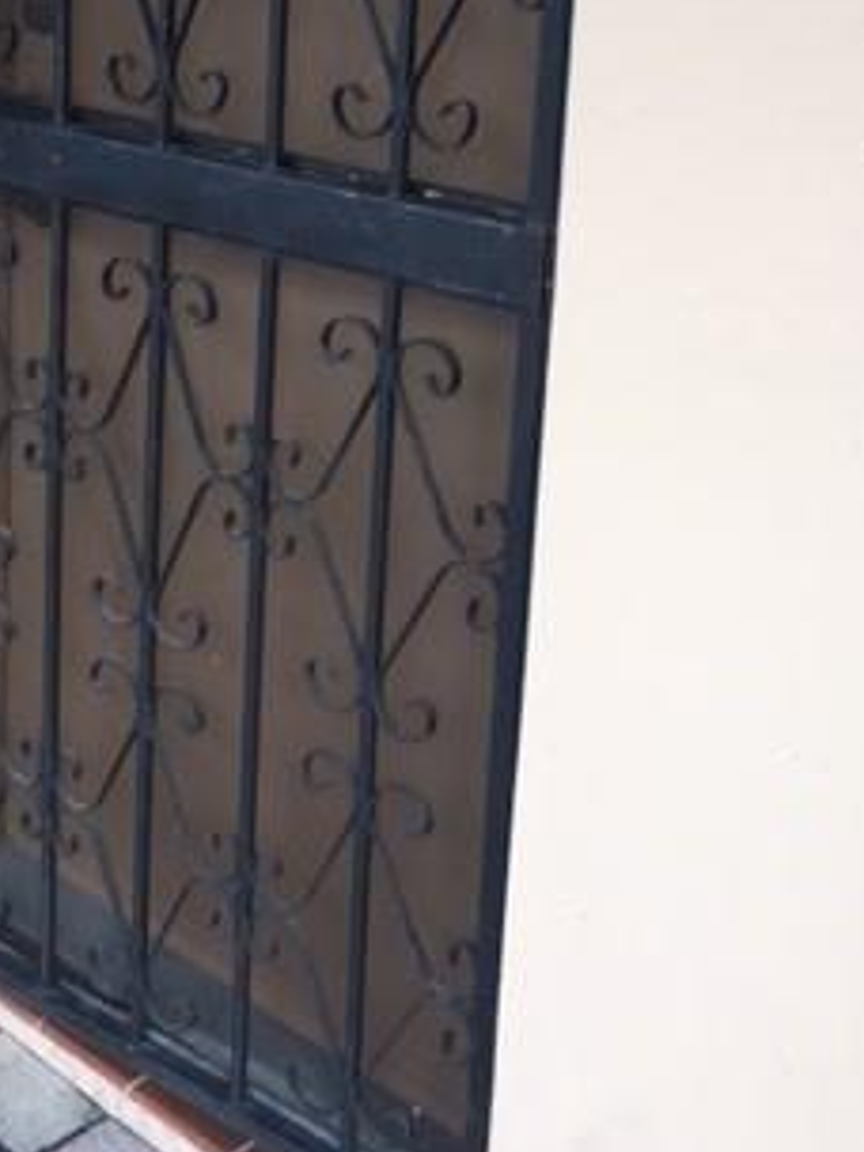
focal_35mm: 61
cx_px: 163
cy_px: 227
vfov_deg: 30.9
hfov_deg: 23.6
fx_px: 2030
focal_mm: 4.15
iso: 32
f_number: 2.2
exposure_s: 1/60
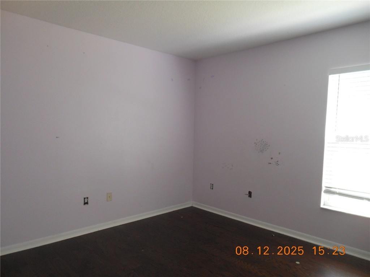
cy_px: 138
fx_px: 267
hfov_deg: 69.4
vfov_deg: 54.9
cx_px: 185
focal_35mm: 25
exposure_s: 1/30
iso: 125
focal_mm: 4.5
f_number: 3.2
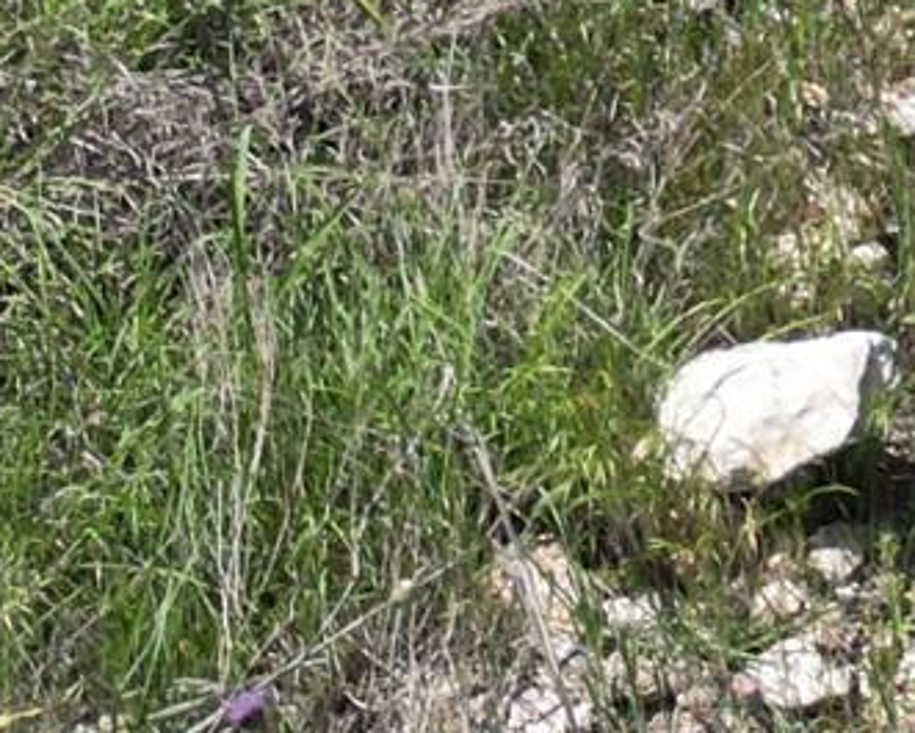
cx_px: 1692
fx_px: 3928
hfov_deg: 12.1
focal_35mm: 145
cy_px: -1361
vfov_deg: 8.9
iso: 140
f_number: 1.7
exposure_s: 1/2500
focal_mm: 6.72
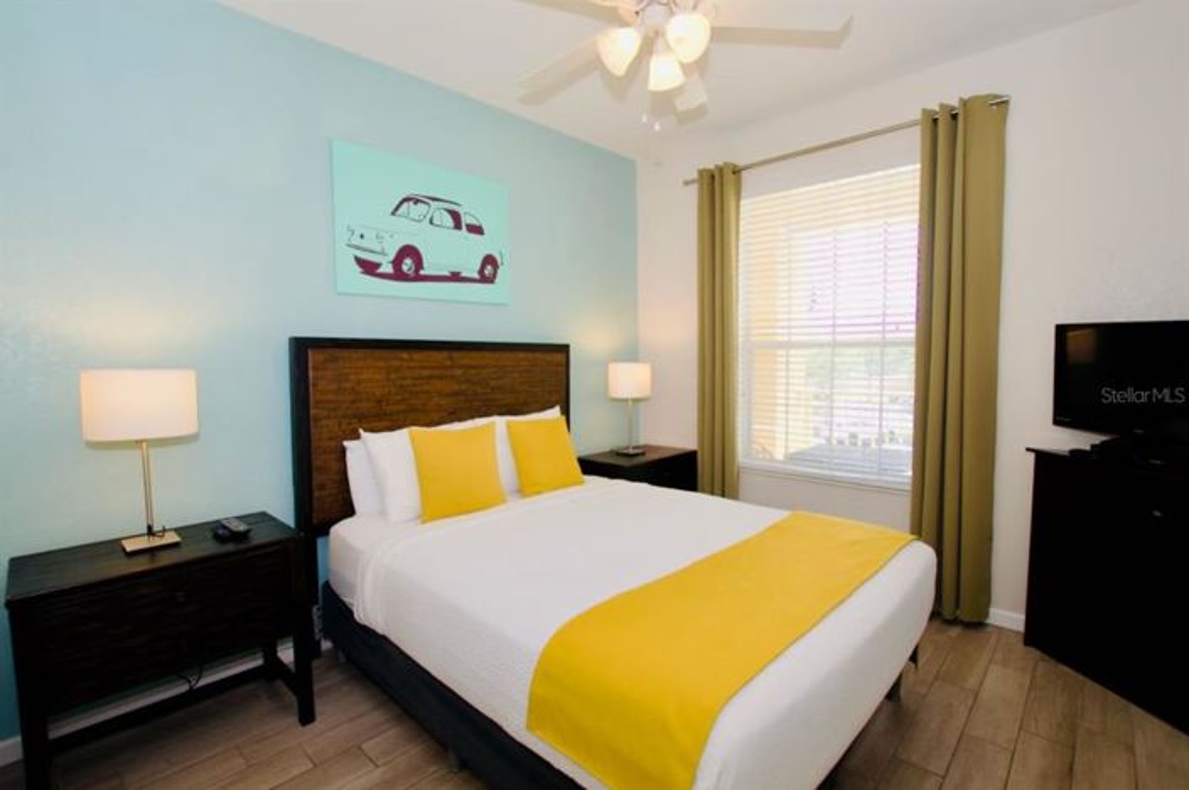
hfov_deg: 100.5
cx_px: 594
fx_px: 495
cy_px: 395
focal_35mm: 15
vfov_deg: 77.2
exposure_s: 1/125
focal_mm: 10
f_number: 5.6
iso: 400
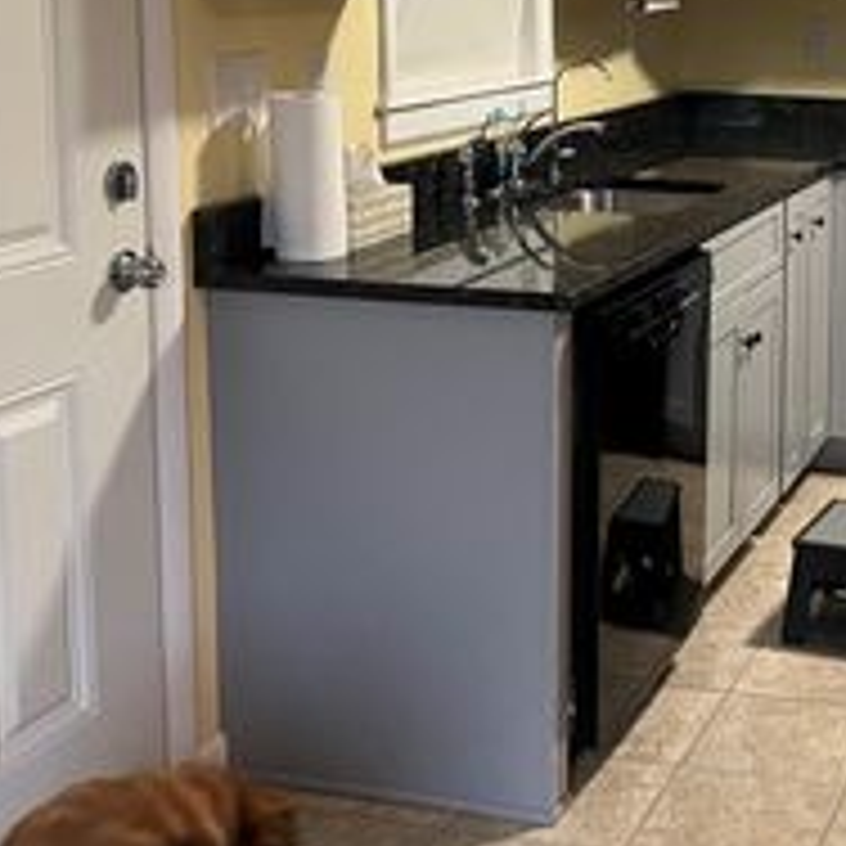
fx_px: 1687
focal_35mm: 61
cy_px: 160
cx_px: 873
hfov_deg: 26.4
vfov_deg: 27.6
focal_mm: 5.7
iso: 250
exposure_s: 1/60
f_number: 1.5
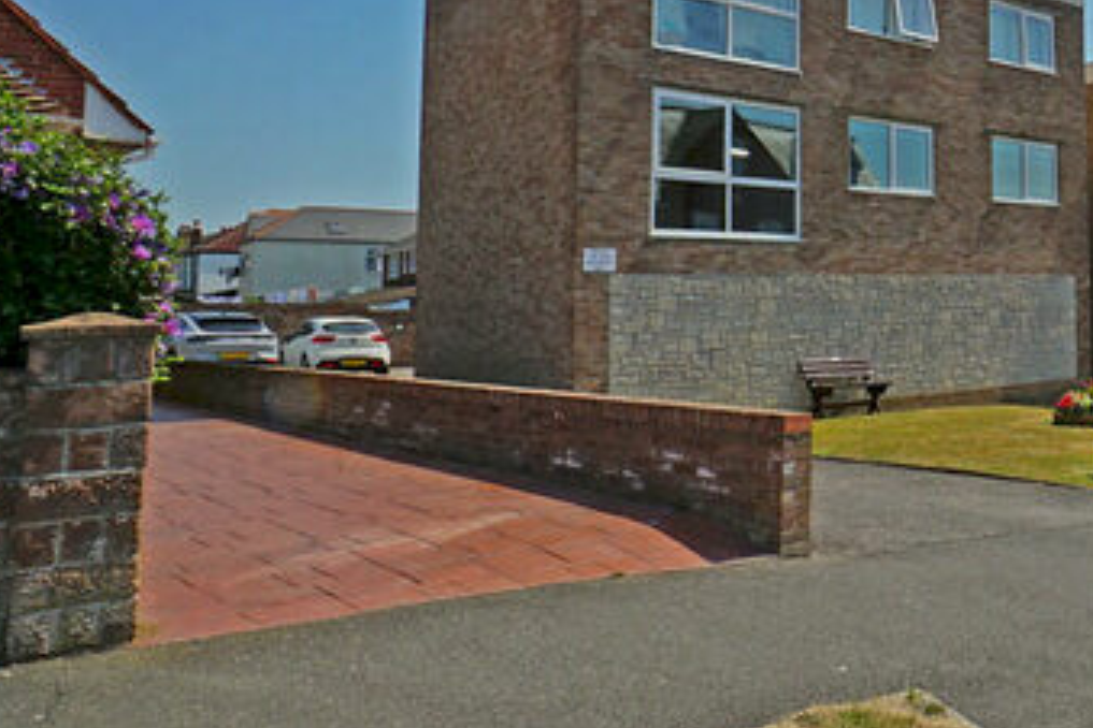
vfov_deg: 41.6
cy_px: 227
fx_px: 941
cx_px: 1054
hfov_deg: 50.6
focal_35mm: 31
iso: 100
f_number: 14
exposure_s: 1/125
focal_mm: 10
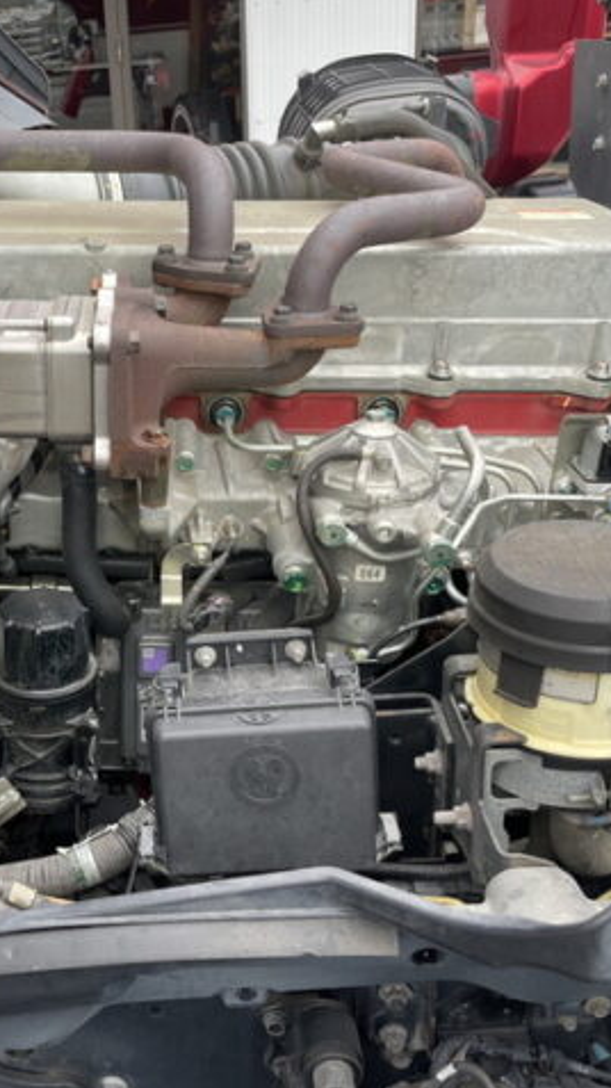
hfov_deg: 30.1
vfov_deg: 52.8
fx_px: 1095
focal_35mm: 38
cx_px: 84
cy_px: 543
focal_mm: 4.2
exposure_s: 1/163
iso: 32
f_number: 1.6
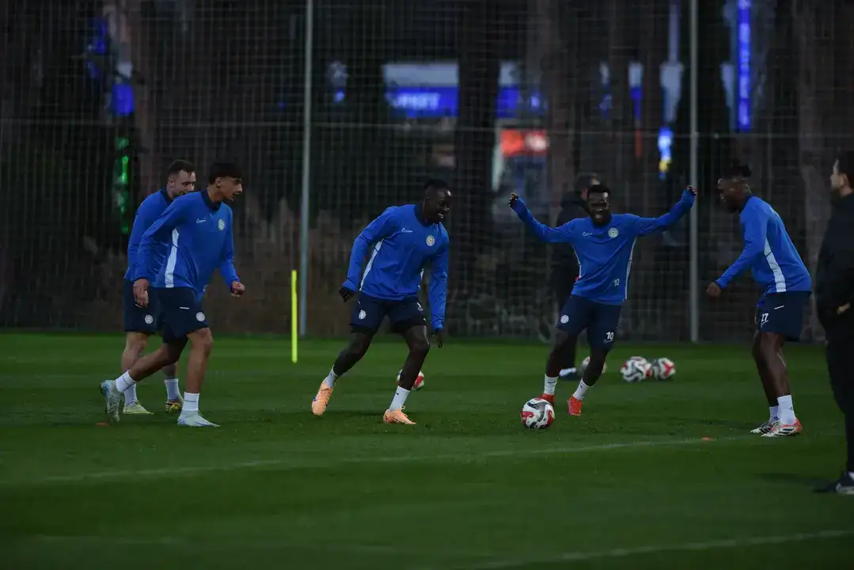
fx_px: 7118
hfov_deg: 6.9
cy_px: 285
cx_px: 427
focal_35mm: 300
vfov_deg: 4.6
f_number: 3.2
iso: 1000
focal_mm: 300
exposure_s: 1/1000
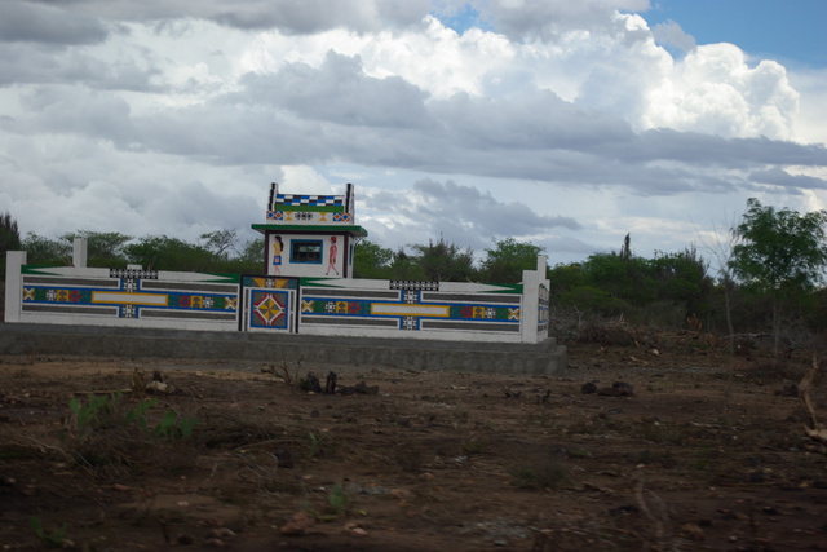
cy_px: 276
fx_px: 1896
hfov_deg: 24.6
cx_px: 414
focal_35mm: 82
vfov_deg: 16.6
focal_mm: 55
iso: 100
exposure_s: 1/125
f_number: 5.6
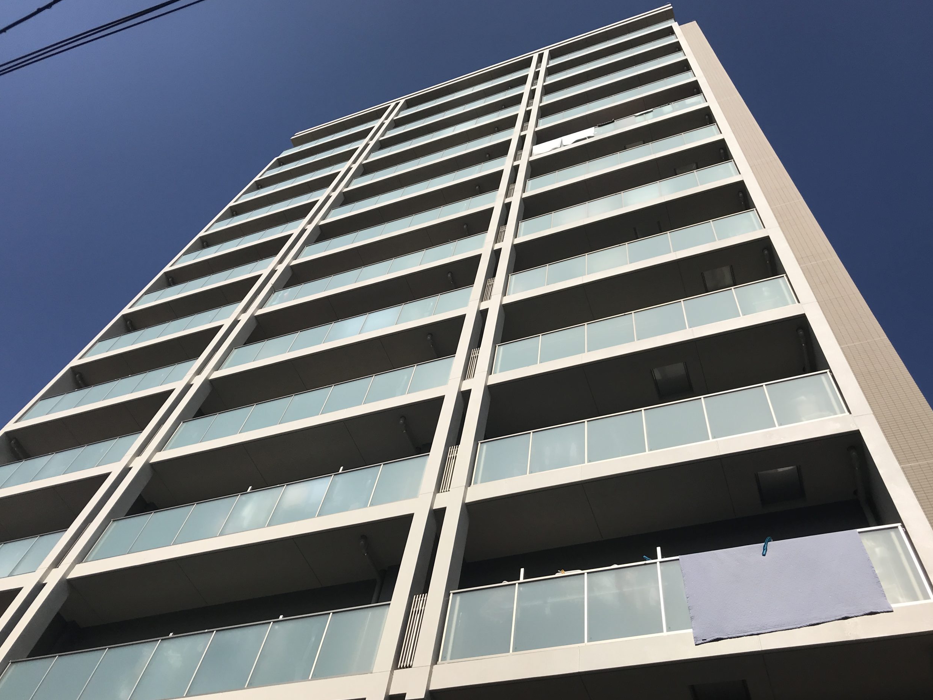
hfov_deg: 61.6
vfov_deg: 48.2
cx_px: 482
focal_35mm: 29
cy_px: 343
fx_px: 782
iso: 20
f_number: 1.8
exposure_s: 1/5650
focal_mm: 3.99
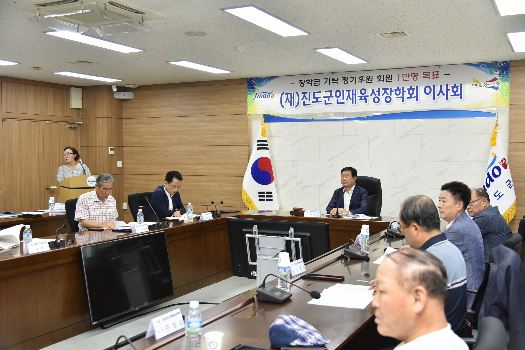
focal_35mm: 38
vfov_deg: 35.1
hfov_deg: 50.7
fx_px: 554
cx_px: 262
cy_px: 175
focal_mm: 38
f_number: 4
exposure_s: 1/125
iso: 800
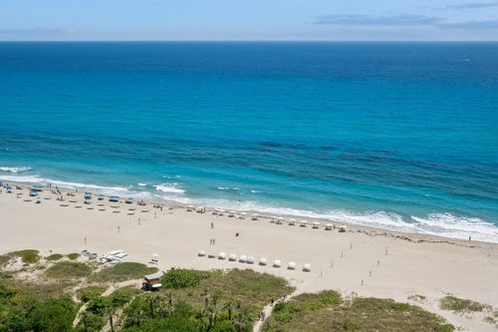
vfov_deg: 30.5
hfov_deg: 44.5
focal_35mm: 44
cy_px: 166
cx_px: 249
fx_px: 608
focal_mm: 44
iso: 100
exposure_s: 1/320
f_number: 11
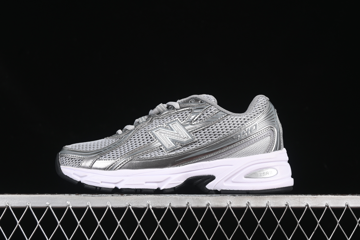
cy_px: 120
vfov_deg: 18.2
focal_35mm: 75
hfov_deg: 27.0
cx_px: 180
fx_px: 750
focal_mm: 50
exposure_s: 1/60
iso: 160
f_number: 6.3
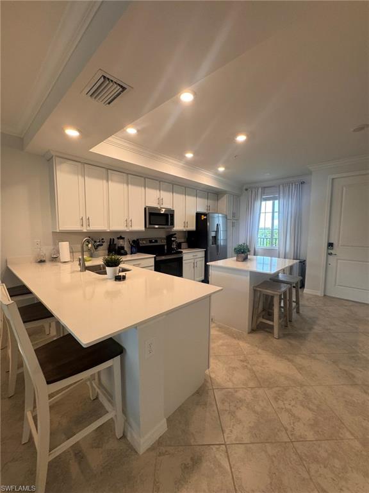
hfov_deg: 85.7
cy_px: 246
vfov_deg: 102.1
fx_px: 199
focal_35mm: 14
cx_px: 184
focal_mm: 2.22
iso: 160
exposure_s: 1/120
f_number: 2.2
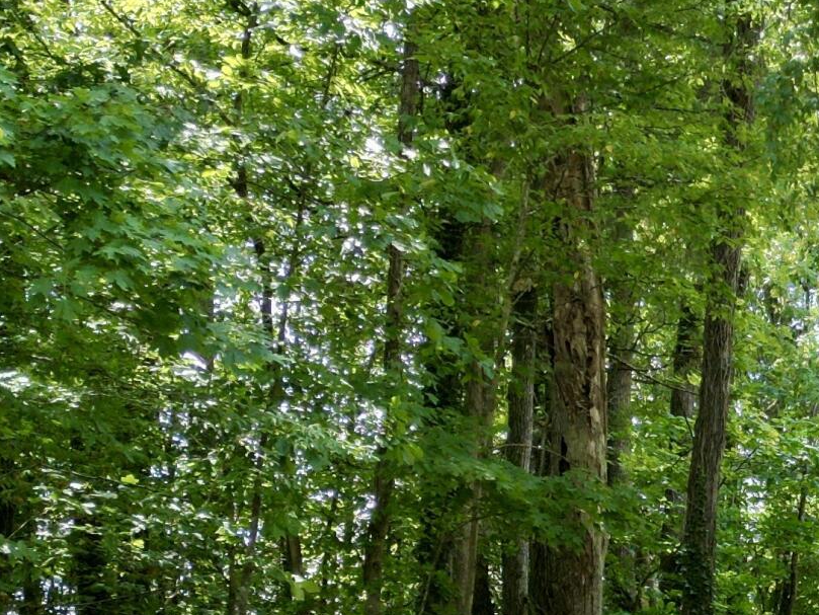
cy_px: 616
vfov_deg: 16.3
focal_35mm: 89
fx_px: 2106
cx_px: 1128
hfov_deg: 19.8
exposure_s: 1/725
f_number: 1.7
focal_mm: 6.72
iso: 100
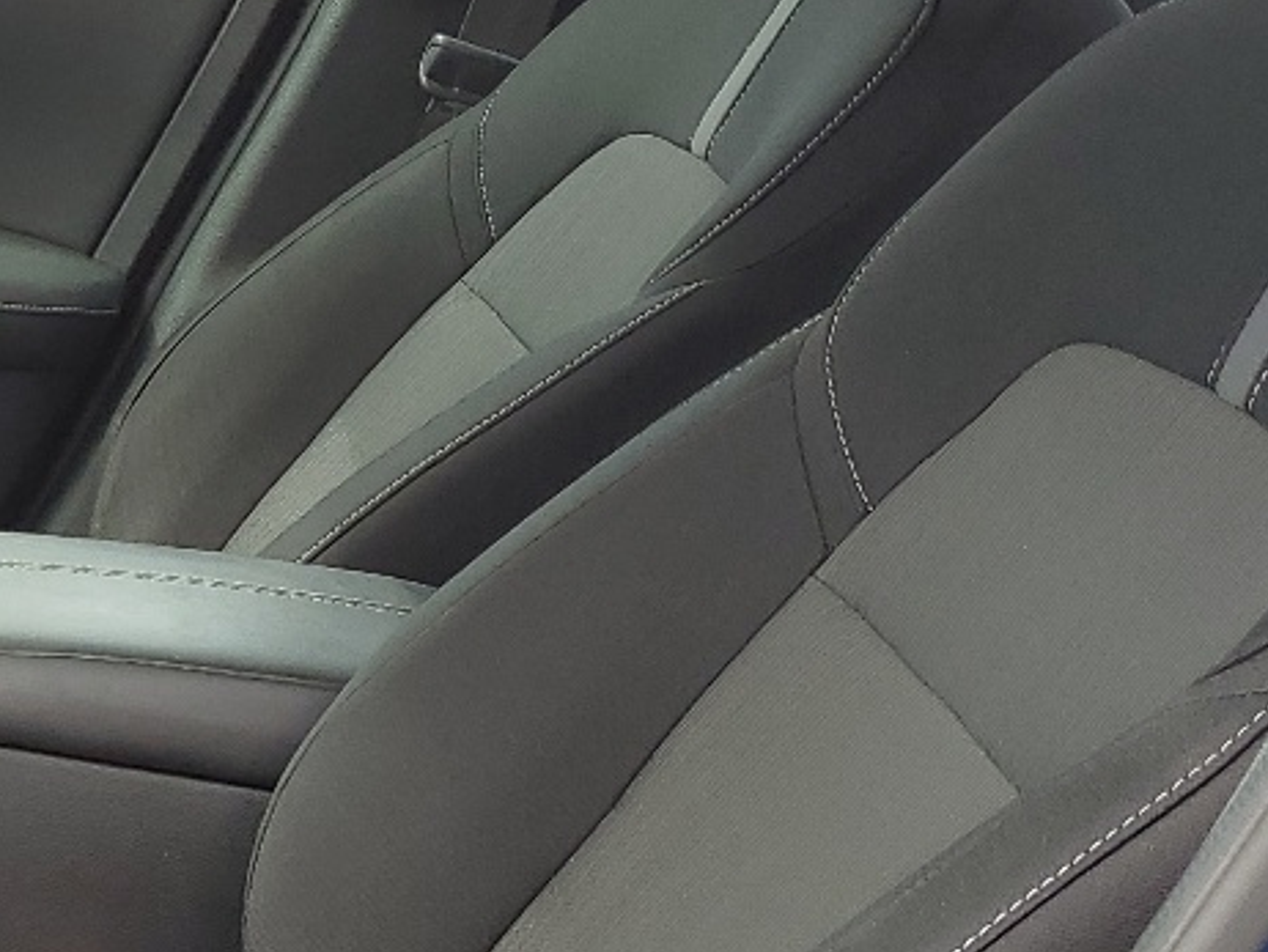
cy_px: 628
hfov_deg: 19.6
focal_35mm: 90
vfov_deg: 16.4
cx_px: -486
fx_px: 3298
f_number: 1.5
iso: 50
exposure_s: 1/345
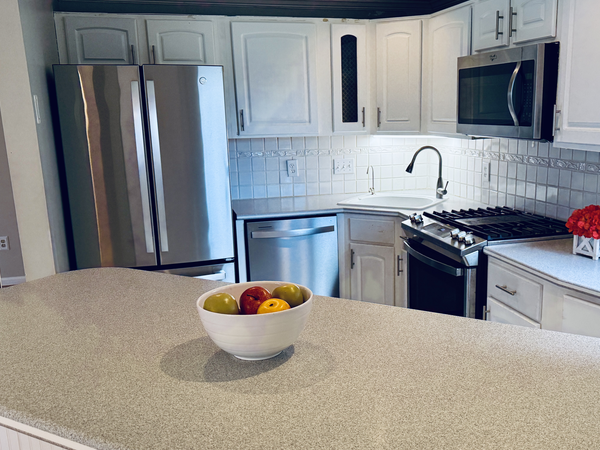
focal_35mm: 34
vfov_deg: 41.7
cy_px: 249
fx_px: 589
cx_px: 348
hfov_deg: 53.7
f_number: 1.78
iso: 200
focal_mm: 6.76
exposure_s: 1/174
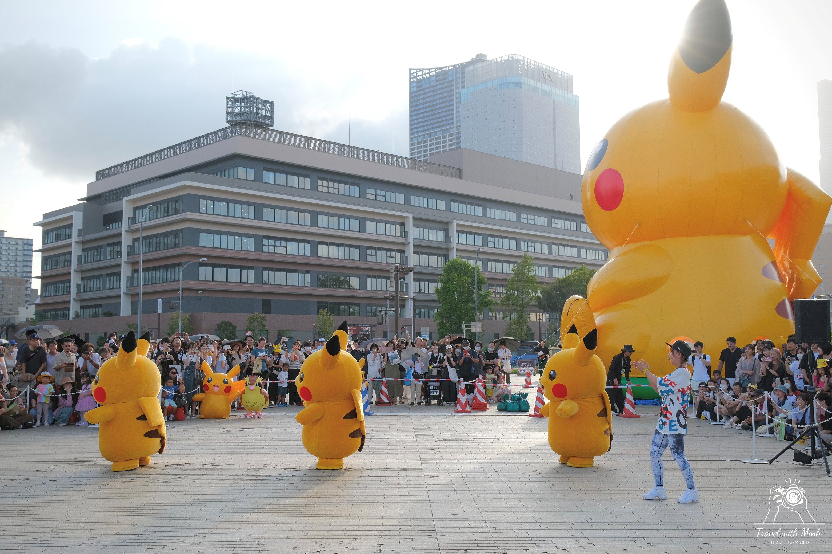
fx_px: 832
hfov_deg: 53.1
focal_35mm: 36
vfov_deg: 36.9
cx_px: 416
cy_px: 277
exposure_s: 1/900
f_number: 5.6
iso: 800
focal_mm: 24
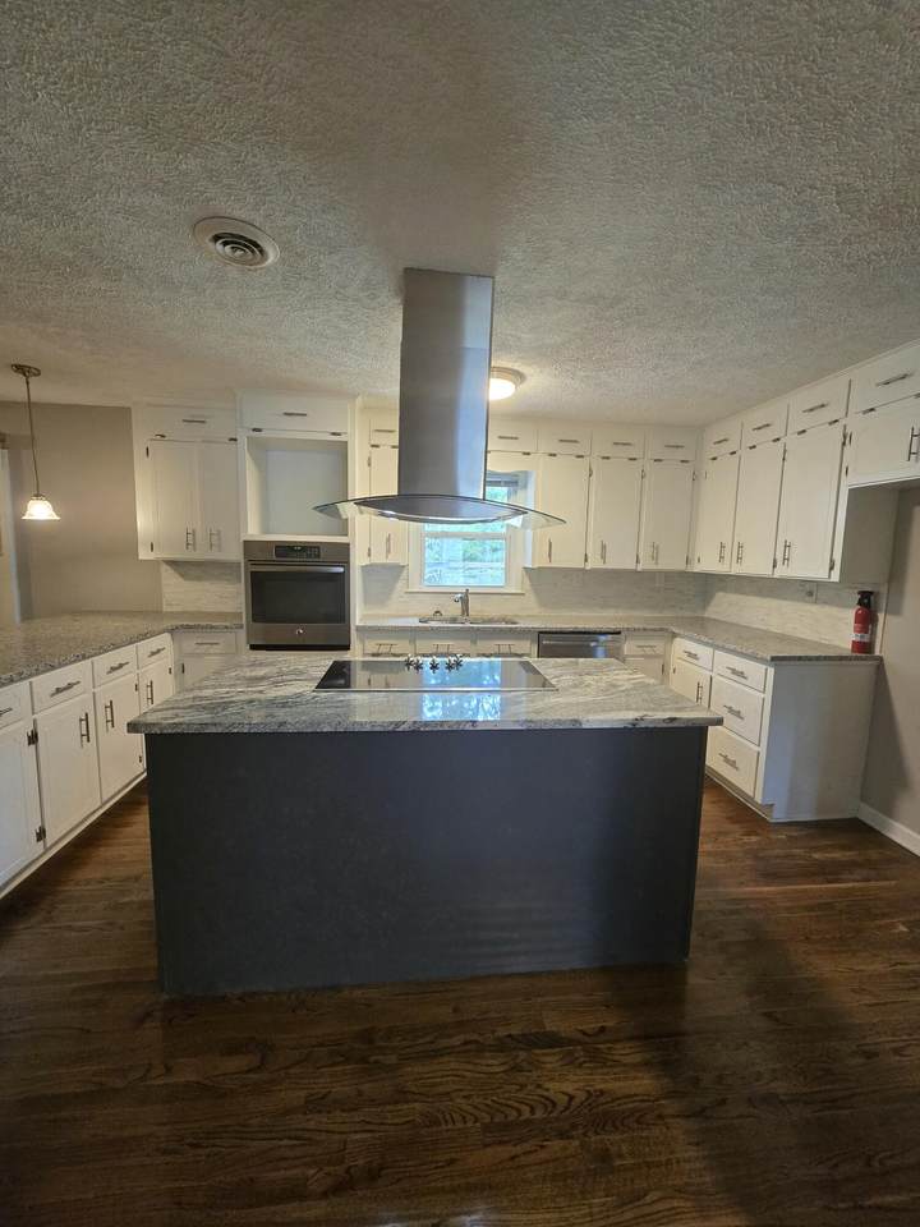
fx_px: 461
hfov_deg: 89.9
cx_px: 460
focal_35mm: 13
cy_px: 614
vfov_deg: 106.2
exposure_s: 1/60
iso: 500
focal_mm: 2.2
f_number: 2.2
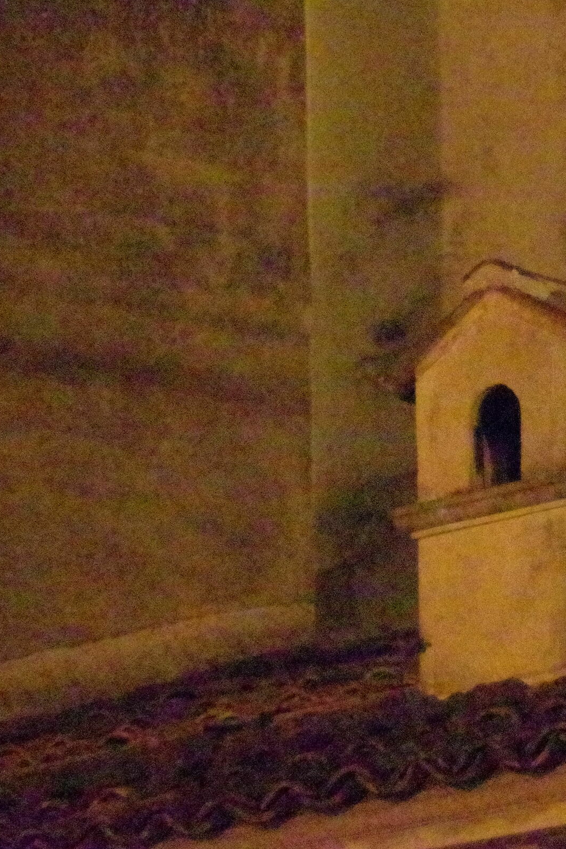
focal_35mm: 304
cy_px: 425
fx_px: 7170
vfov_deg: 6.8
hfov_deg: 4.5
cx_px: 558
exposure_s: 1/200
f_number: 5.6
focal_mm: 135
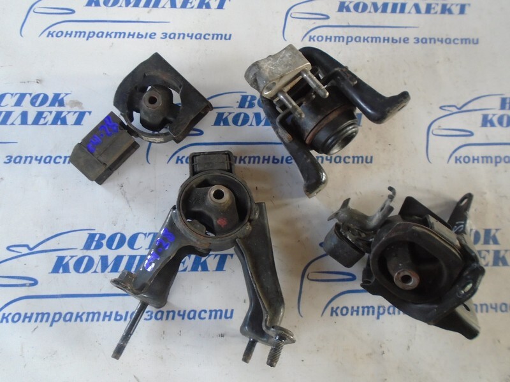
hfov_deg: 67.3
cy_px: 191
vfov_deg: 53.1
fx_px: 383
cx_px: 255
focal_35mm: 26
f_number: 3.2
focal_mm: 4.6
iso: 250
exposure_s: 1/30
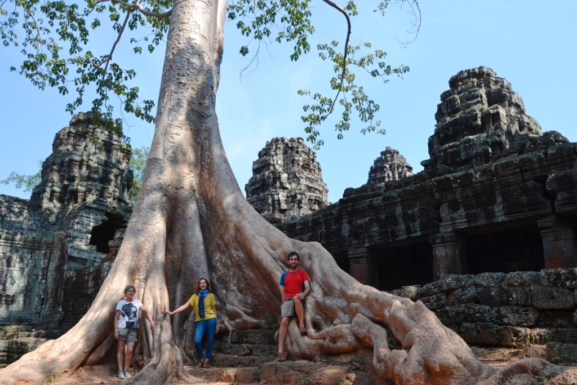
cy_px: 192
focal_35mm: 27
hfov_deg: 67.4
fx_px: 433
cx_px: 288
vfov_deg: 47.9
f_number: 7.1
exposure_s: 1/200
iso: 100
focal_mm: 18
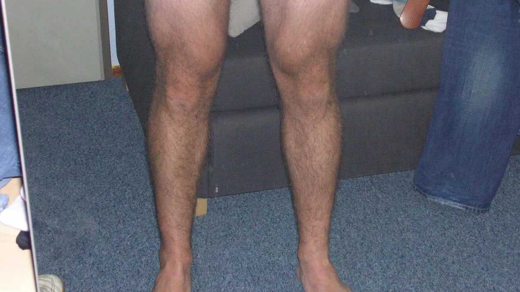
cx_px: 260
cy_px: 124
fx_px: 1144
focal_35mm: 83
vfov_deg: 14.6
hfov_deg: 25.6
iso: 200
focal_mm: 11.5
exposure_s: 1/60.1
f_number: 3.9
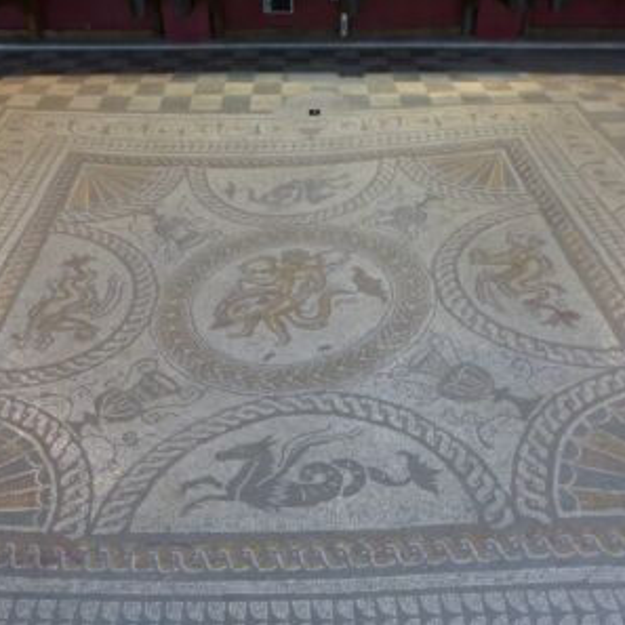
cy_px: 311
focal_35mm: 31
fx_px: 633
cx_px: 309
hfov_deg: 52.5
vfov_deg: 52.5
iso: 400
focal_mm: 4.5
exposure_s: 1/25
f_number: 2.8
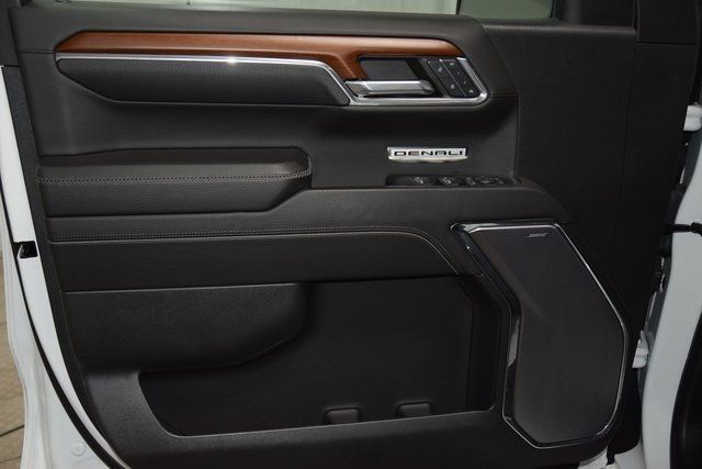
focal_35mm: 36
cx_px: 351
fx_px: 702
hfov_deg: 53.1
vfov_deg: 36.9
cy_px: 234
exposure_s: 1/125
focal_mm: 24
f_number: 3.8
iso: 1000
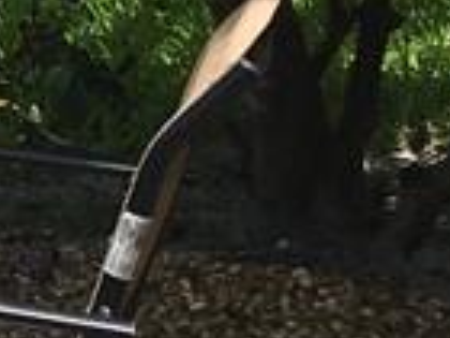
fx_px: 2756
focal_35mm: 212
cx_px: -1096
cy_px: -315
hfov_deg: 7.6
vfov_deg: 6.8
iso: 25
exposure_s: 1/1326
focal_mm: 4.15
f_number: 2.2
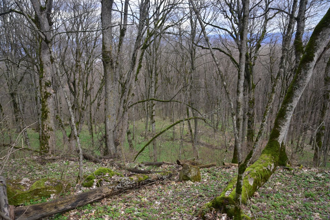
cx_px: 165
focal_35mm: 50
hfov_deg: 39.6
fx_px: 458
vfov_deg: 27.0
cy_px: 110
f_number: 8
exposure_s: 1/125
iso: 160
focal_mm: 50
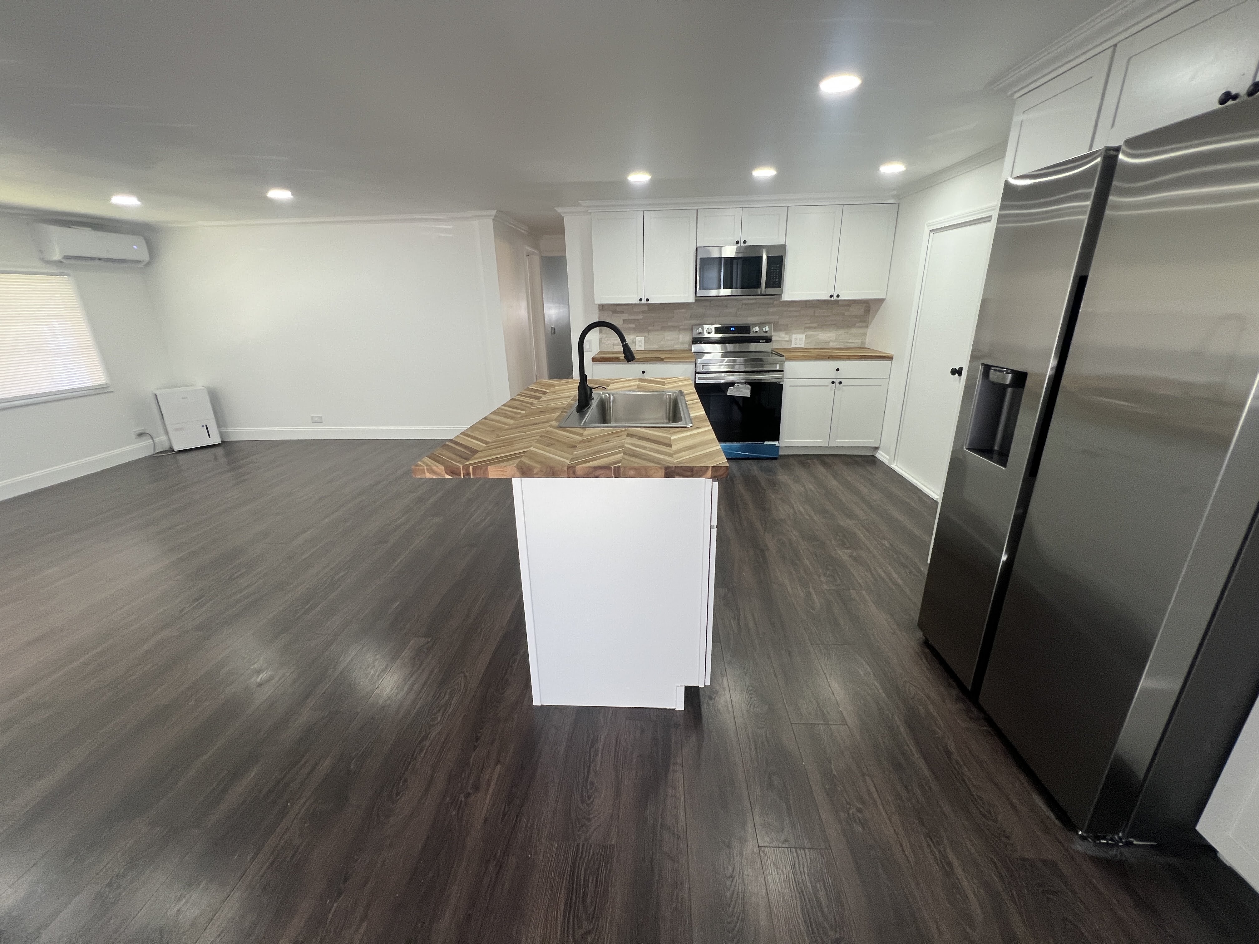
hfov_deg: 106.2
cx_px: 630
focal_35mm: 13
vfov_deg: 89.9
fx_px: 473
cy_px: 472
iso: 160
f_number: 1.8
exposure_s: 1/99
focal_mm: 1.57
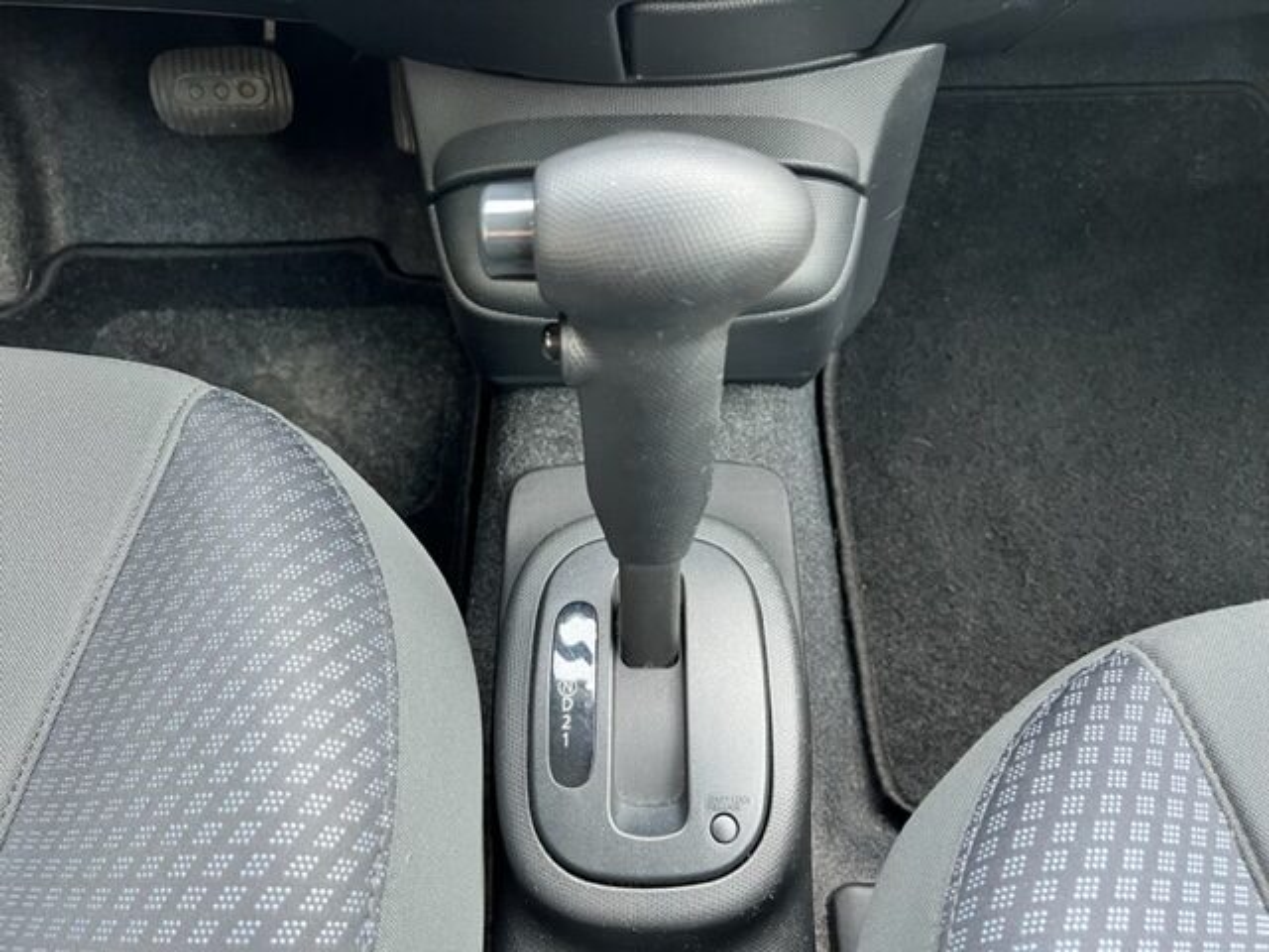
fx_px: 953
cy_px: 476
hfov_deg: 67.3
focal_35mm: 26
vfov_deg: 53.1
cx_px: 634
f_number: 1.5
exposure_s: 1/60
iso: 320
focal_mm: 5.7
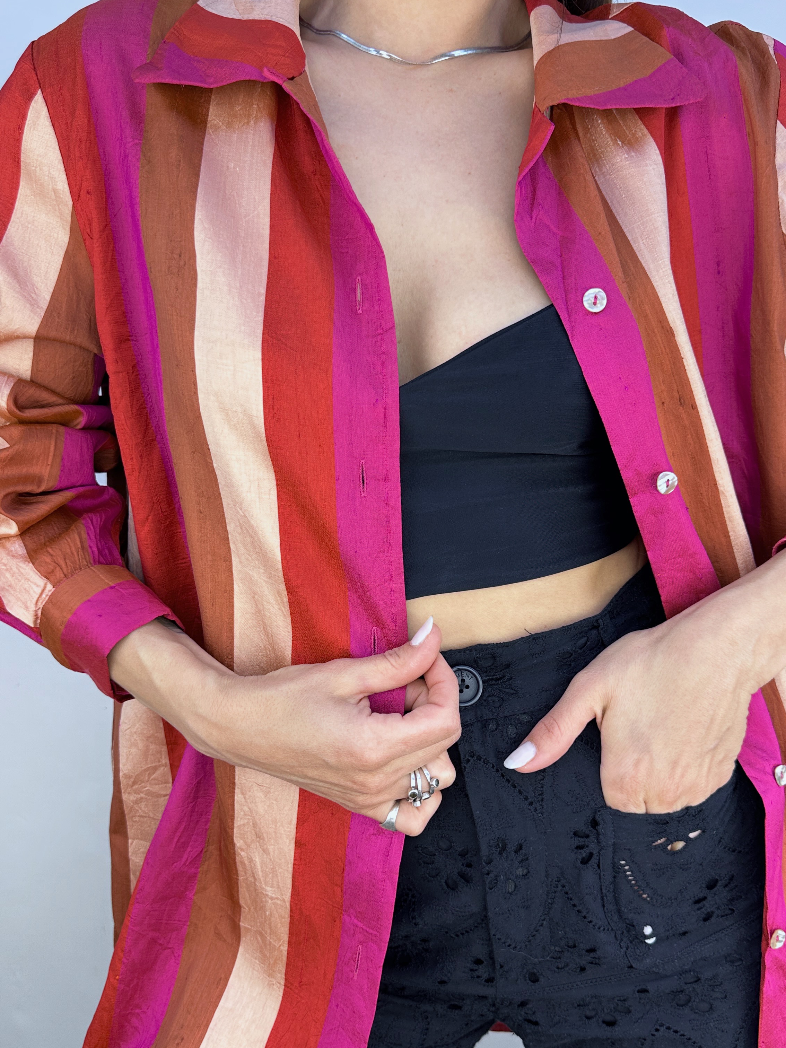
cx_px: 408
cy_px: 568
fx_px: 969
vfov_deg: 56.7
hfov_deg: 44.2
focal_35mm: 32
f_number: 1.78
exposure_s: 1/160
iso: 64
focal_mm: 6.86
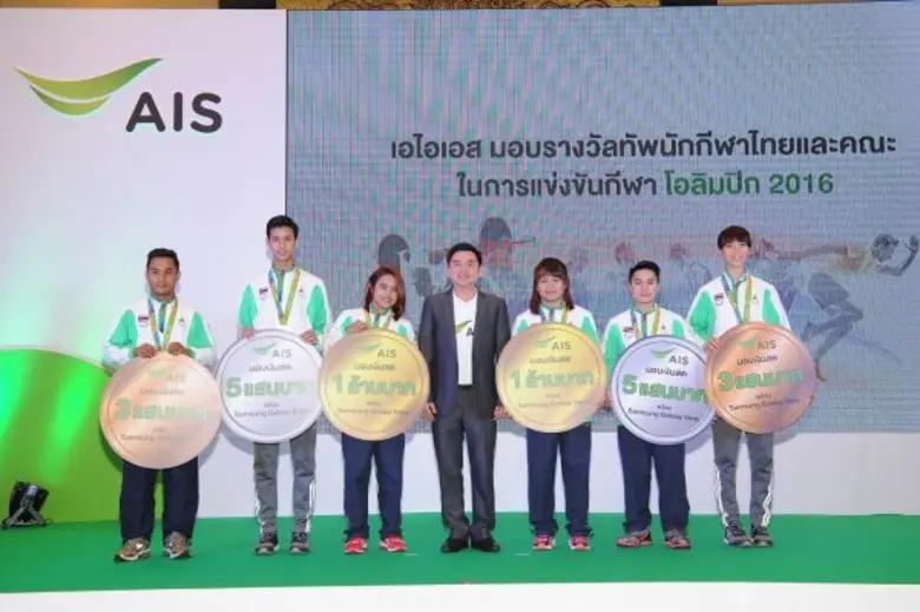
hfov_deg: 43.6
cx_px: 460
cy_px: 306
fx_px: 1149
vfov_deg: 29.8
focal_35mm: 45
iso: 2000
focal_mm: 45
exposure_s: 1/200
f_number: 5
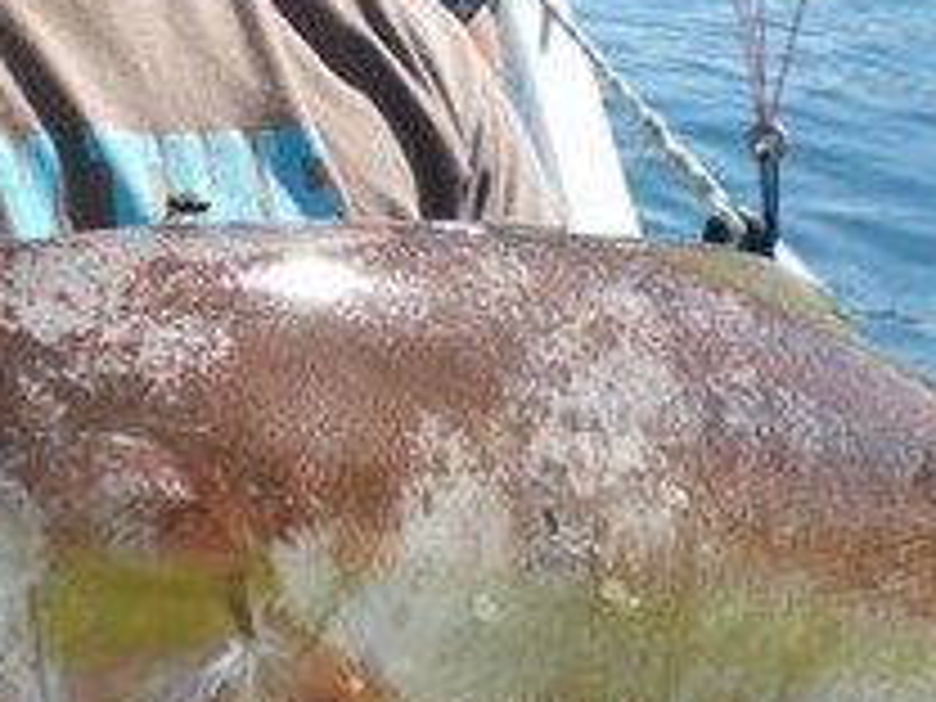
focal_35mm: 109
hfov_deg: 18.0
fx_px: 2947
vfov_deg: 13.5
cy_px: 135
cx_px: 310
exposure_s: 1/320
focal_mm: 6.3
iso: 50
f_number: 4.6
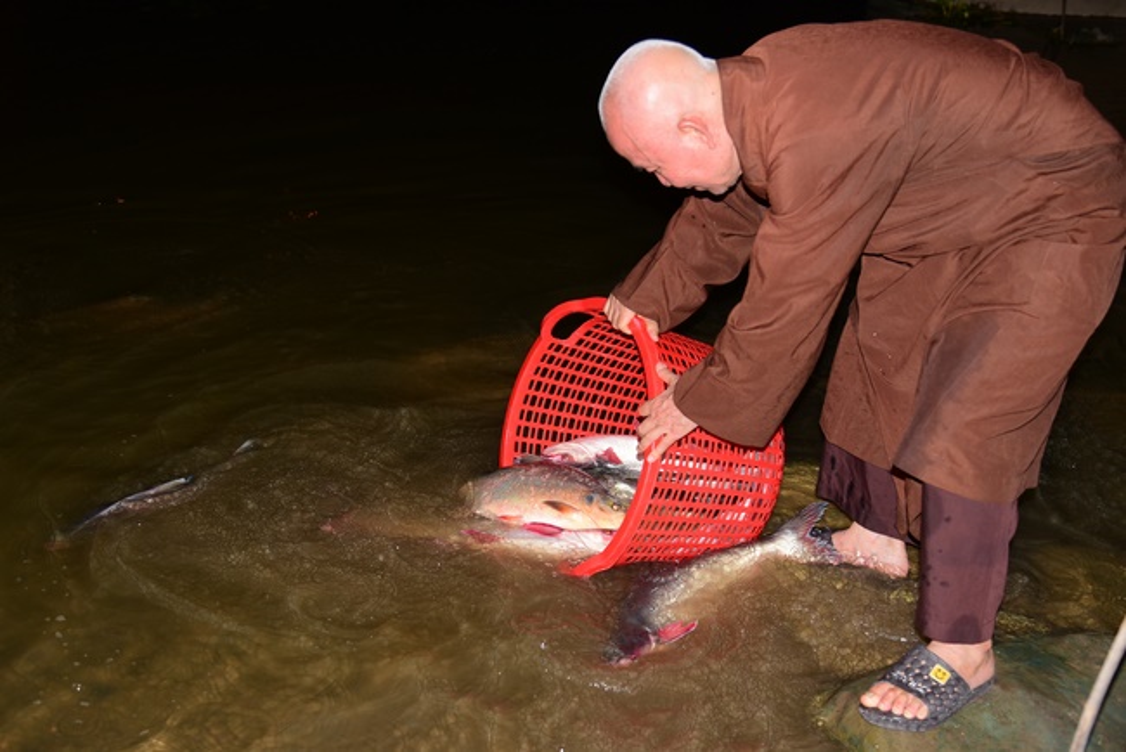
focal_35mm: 44
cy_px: 376
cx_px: 563
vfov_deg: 30.5
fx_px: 1377
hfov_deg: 44.5
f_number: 4
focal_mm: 44
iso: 320
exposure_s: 1/60
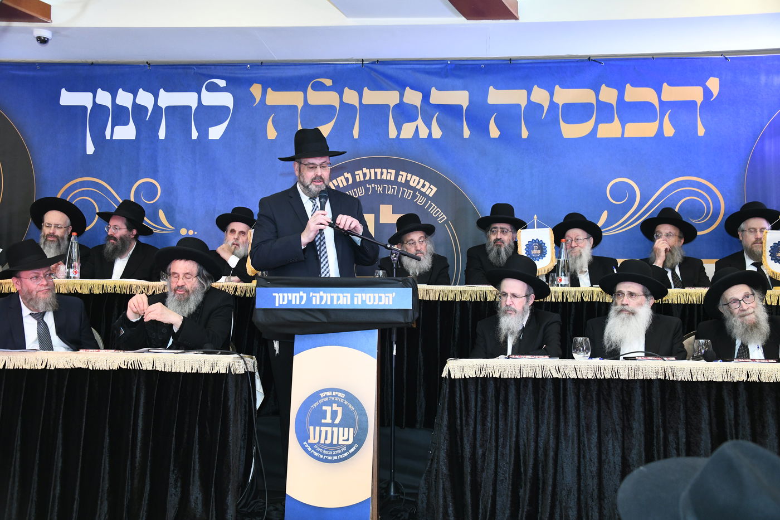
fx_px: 867
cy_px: 260
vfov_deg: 33.4
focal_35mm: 40
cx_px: 390
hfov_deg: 48.5
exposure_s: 1/100
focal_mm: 40
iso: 2000
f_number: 5.6
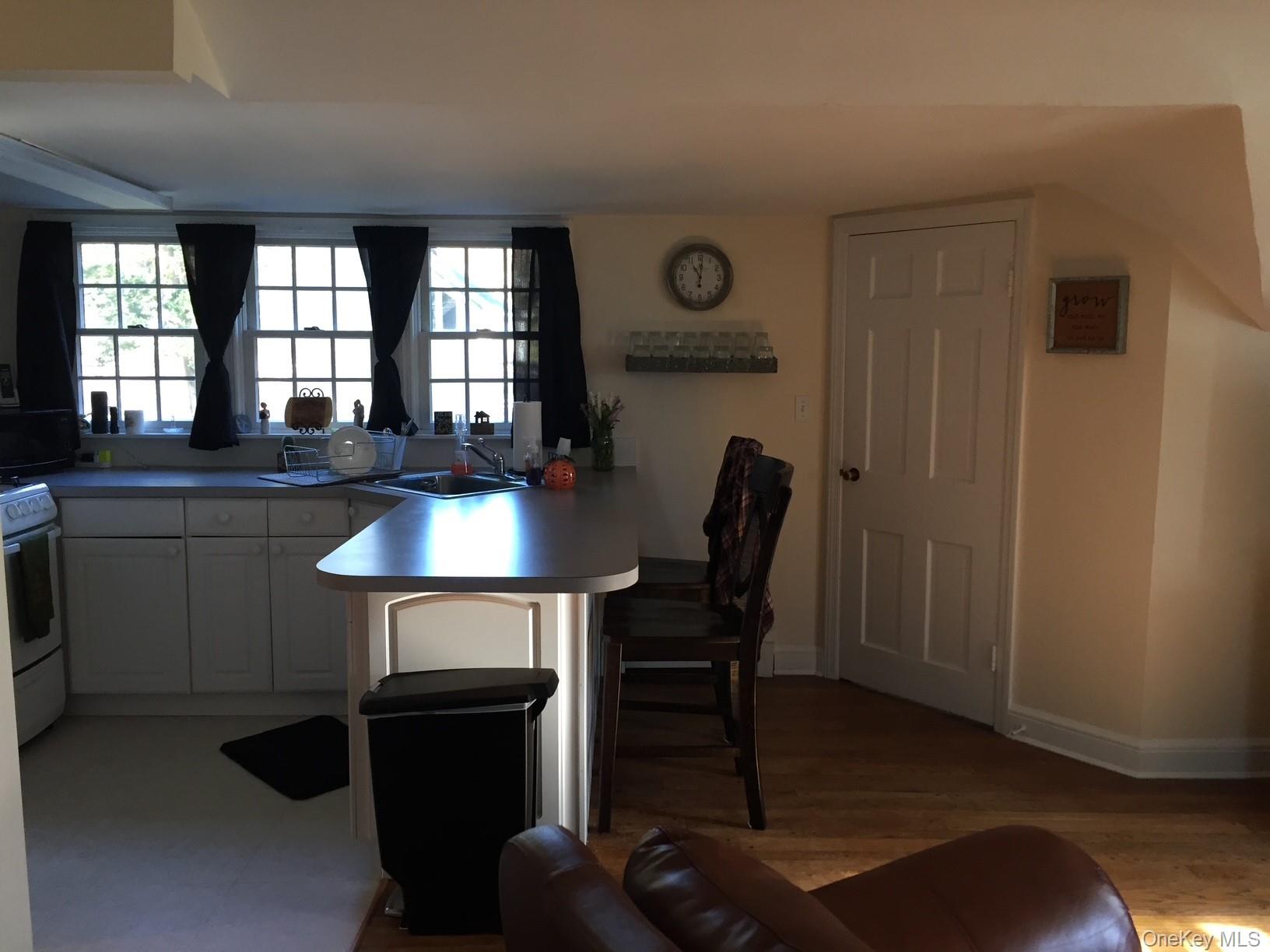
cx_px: 635
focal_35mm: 29
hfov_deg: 61.7
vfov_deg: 48.2
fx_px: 1064
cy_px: 476
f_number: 2.2
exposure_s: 1/30
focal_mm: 4.15
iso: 80
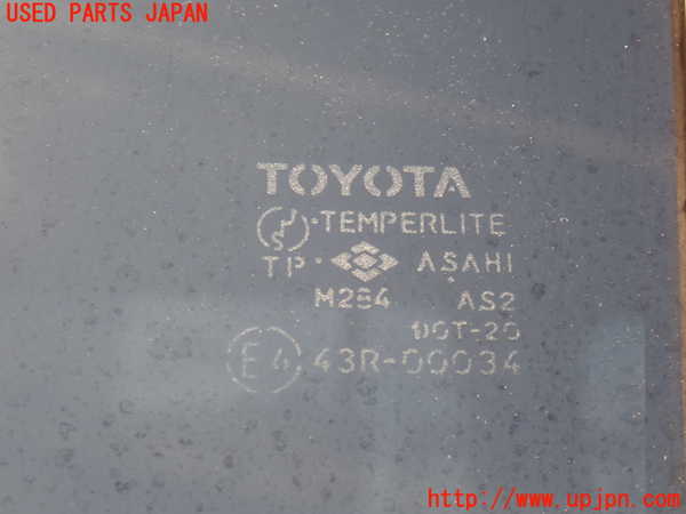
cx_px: 343
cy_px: 257
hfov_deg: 25.3
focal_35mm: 77
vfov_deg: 19.1
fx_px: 1526
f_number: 4.1
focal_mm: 13.65
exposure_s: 1/125
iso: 200
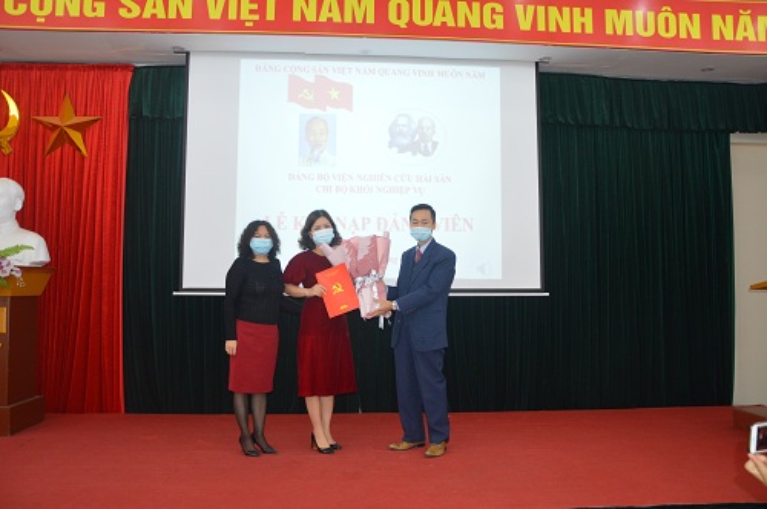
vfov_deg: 47.8
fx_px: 574
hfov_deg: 67.4
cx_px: 384
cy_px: 254
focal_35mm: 27
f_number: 3.5
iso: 720
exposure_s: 1/60
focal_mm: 18
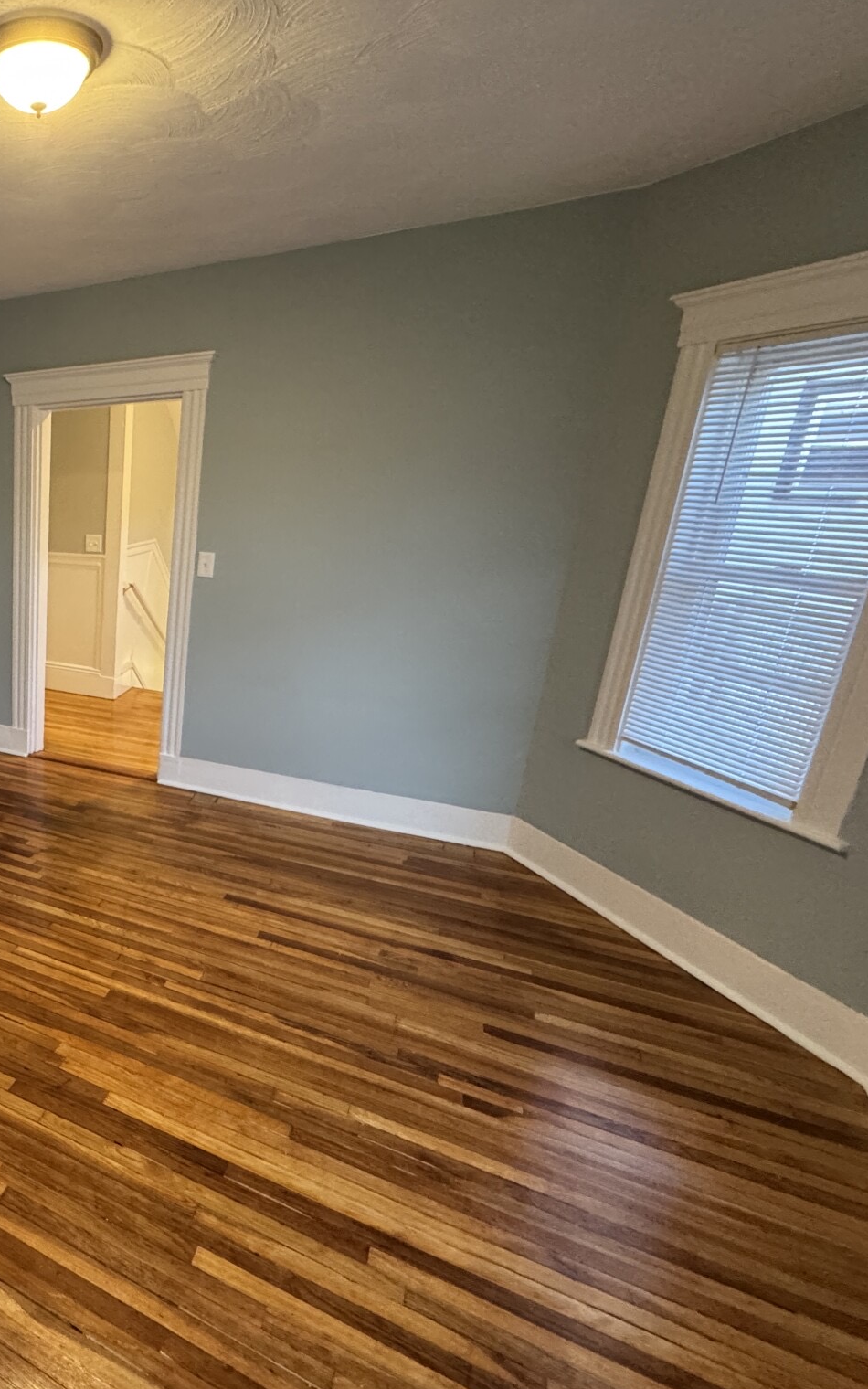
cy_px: 696
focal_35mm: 20
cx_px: -6
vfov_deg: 85.1
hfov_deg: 48.6
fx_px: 757
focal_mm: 2.22
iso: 500
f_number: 2.2
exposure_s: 1/60
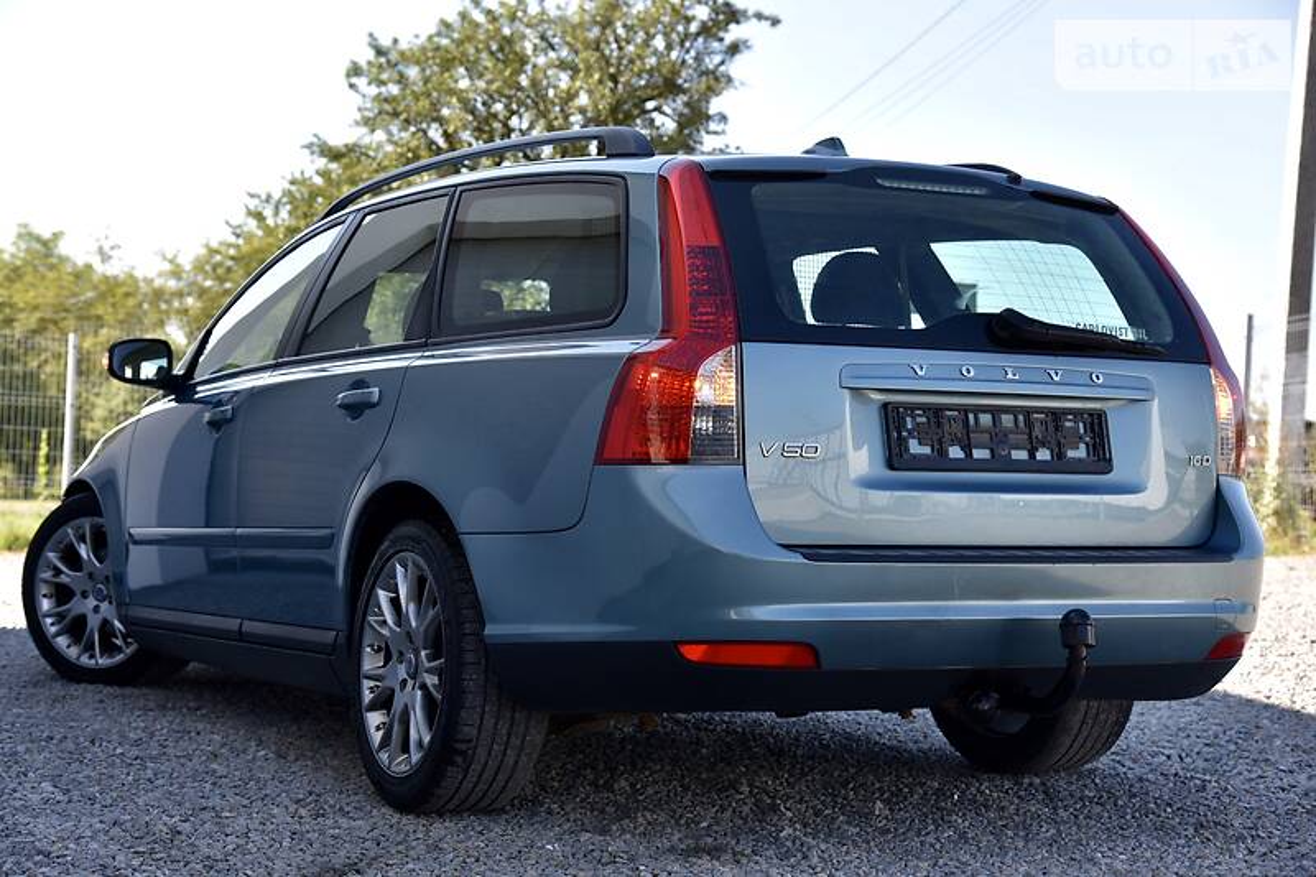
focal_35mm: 58
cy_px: 438
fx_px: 2120
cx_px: 658
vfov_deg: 23.4
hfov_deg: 34.5
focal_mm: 58
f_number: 5.6
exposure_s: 1/500
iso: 400
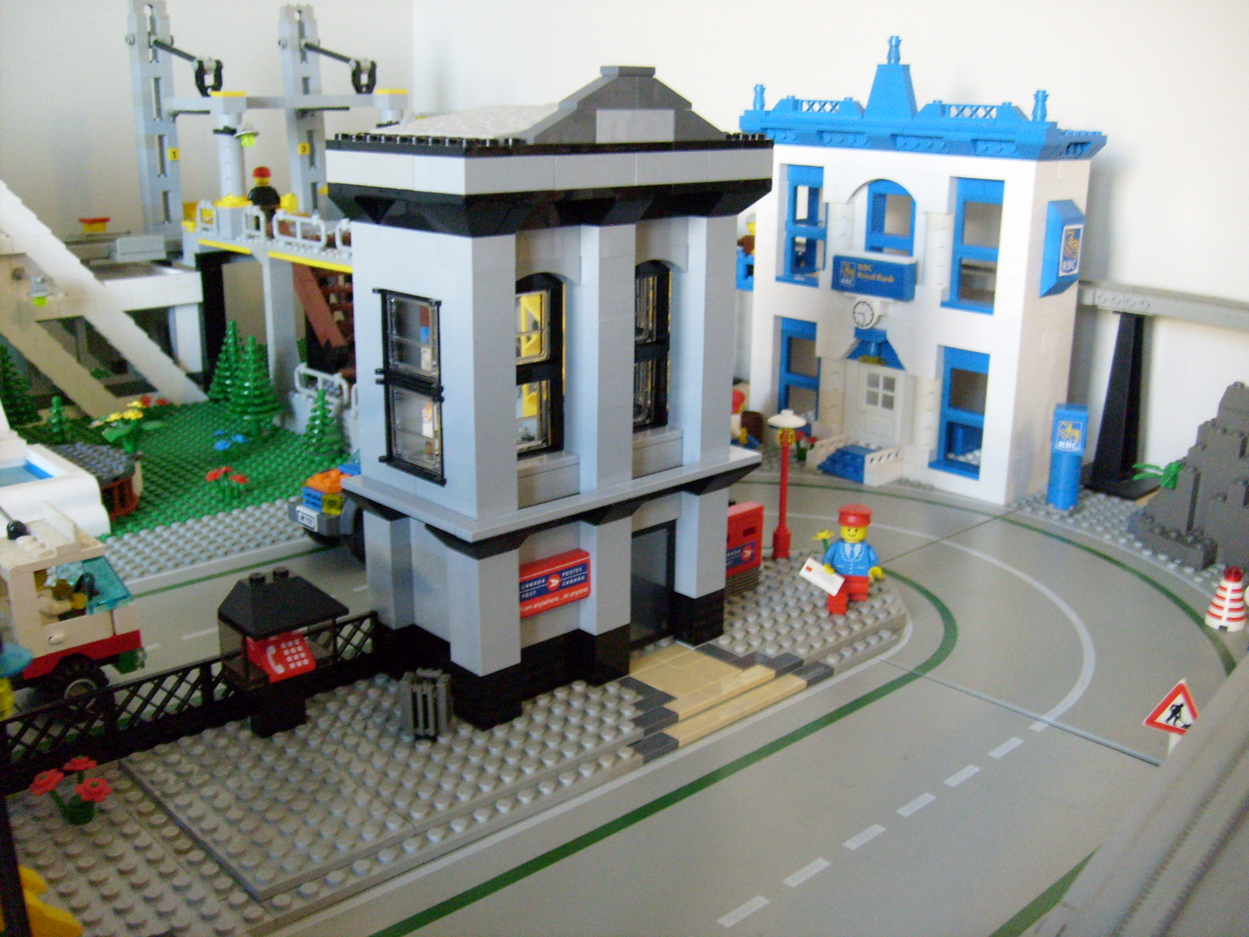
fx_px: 1263
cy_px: 468
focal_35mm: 35
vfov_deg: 40.7
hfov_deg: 52.6
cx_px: 624
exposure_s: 1/20
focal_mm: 5.8
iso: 200
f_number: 2.8
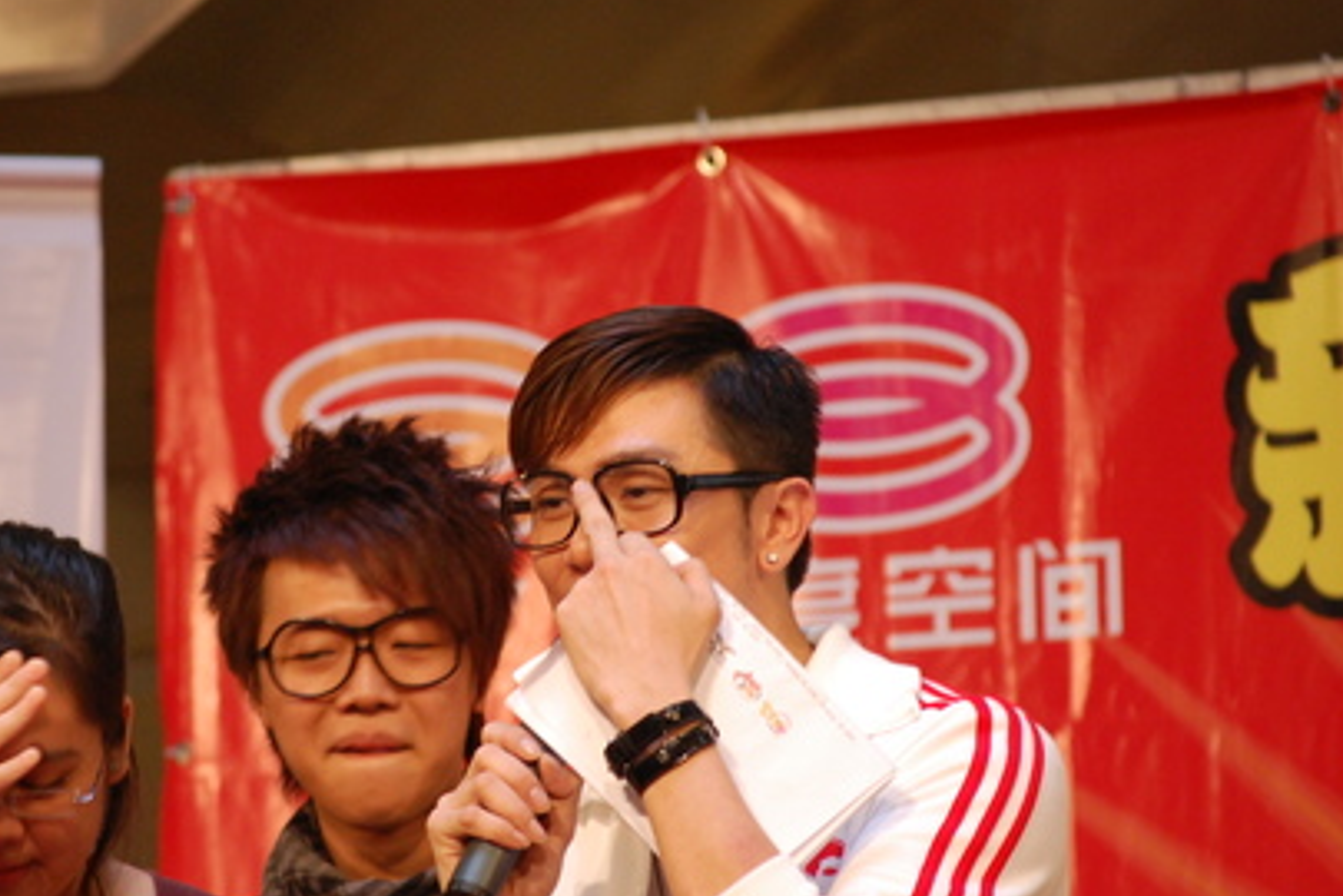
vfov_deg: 4.6
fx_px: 11181
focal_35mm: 300
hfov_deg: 6.9
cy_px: 423
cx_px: 428
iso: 800
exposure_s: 1/80
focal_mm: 135
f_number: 5
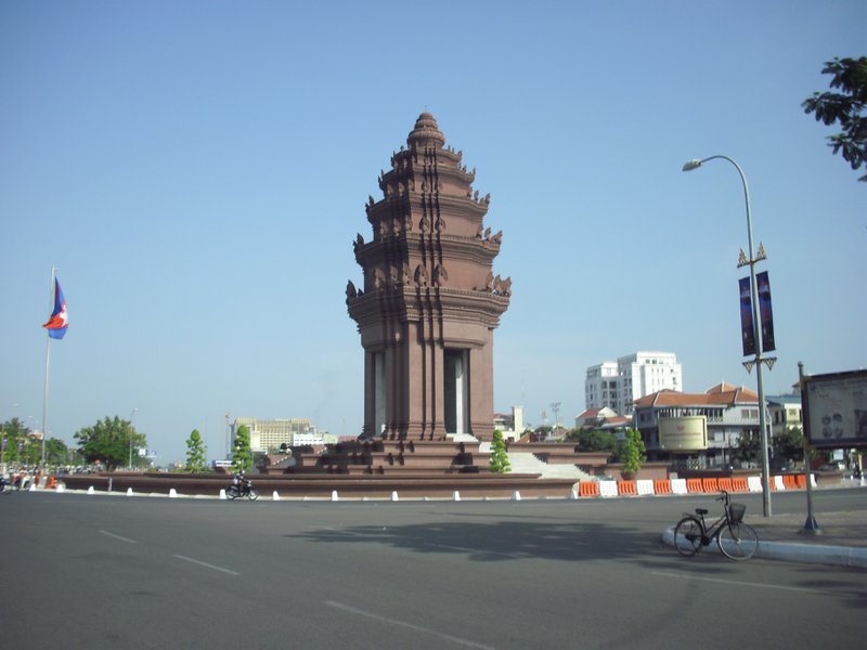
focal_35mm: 38
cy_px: 325
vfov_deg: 37.7
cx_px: 434
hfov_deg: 49.0
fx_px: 952
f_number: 8
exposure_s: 1/200
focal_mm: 6.2
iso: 100
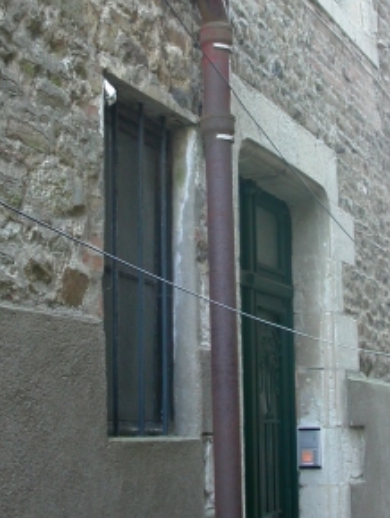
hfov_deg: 22.0
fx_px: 1005
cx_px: 206
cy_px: 177
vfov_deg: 28.8
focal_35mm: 67
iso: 100
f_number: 2.6
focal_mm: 7.85
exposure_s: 1/33.3
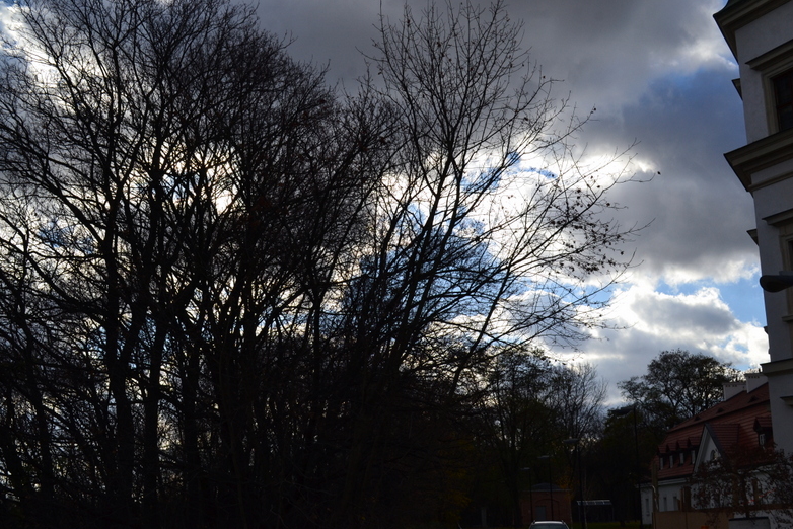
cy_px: 268
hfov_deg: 44.0
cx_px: 402
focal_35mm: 45
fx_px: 981
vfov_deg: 30.2
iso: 400
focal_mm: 29
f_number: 10
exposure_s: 1/320
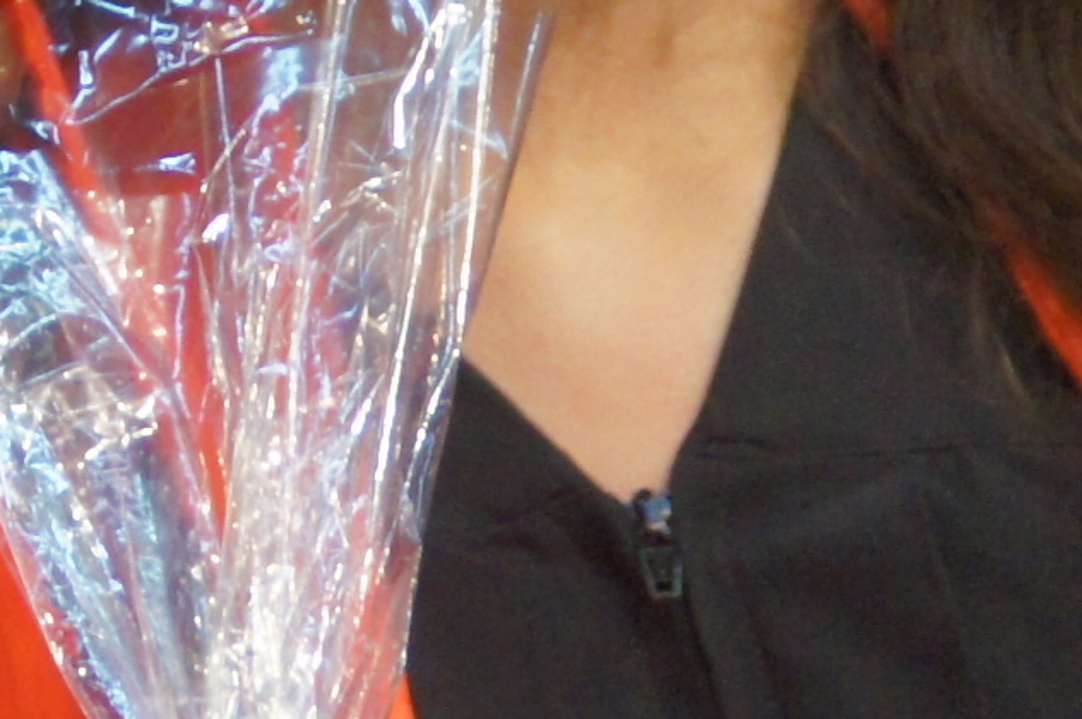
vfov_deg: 1.4
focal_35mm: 1016
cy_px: -195
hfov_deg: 2.0
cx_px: -175
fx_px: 30504
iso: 1600
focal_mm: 120
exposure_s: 1/40
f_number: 5.6
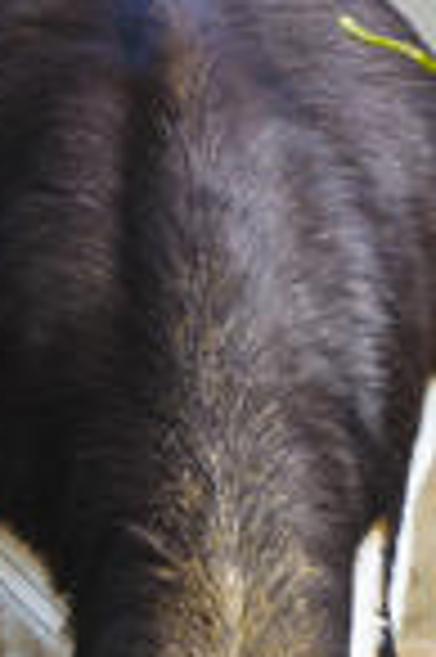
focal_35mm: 1134
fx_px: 20648
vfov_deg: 1.8
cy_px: 864
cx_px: 294
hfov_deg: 1.2
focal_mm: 190
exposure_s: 1/90
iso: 100
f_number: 5.6
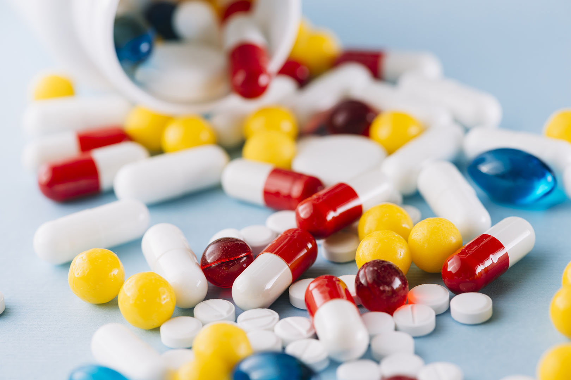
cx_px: 286
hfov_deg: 19.5
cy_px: 190
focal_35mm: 105
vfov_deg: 13.0
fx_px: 1665
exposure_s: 1/160
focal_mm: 105
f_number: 10
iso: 160
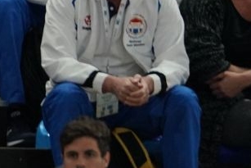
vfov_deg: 1.2
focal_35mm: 1173
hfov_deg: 1.8
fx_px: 8182
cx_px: -159
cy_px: -316
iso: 1600
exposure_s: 1/1000
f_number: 2.8
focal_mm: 200
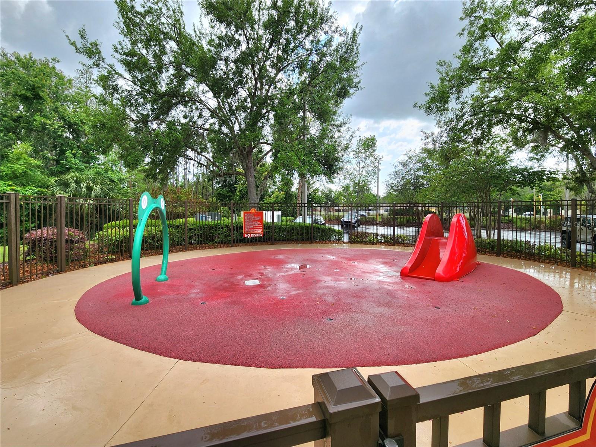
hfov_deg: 106.2
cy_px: 224
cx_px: 298
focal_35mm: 13
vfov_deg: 89.9
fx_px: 224
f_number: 2.2
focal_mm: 2.2
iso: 50
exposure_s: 1/1000
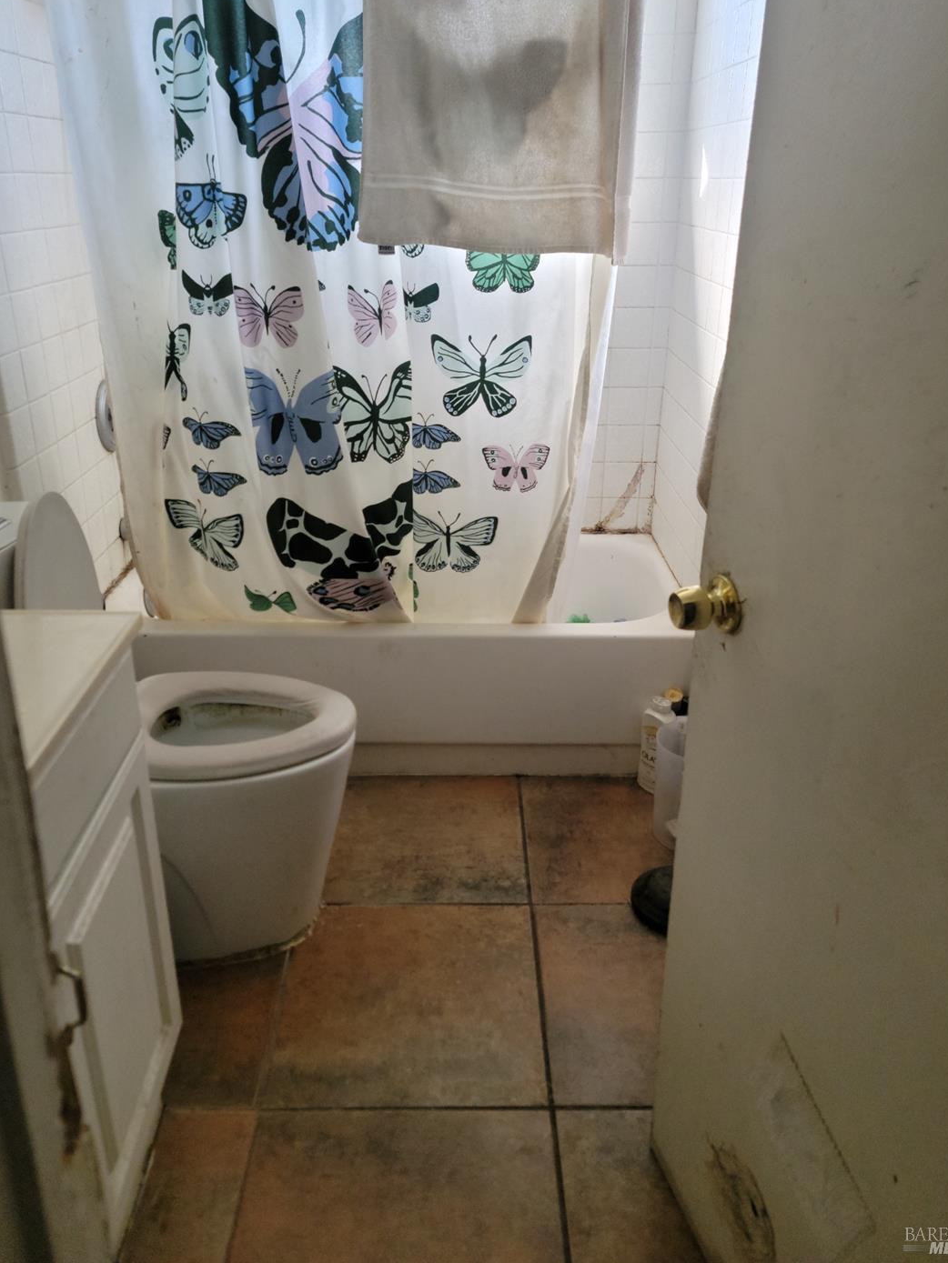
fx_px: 986
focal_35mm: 27
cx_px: 467
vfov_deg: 65.2
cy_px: 585
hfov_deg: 51.4
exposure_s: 1/60
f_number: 1.8
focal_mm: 7
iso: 200
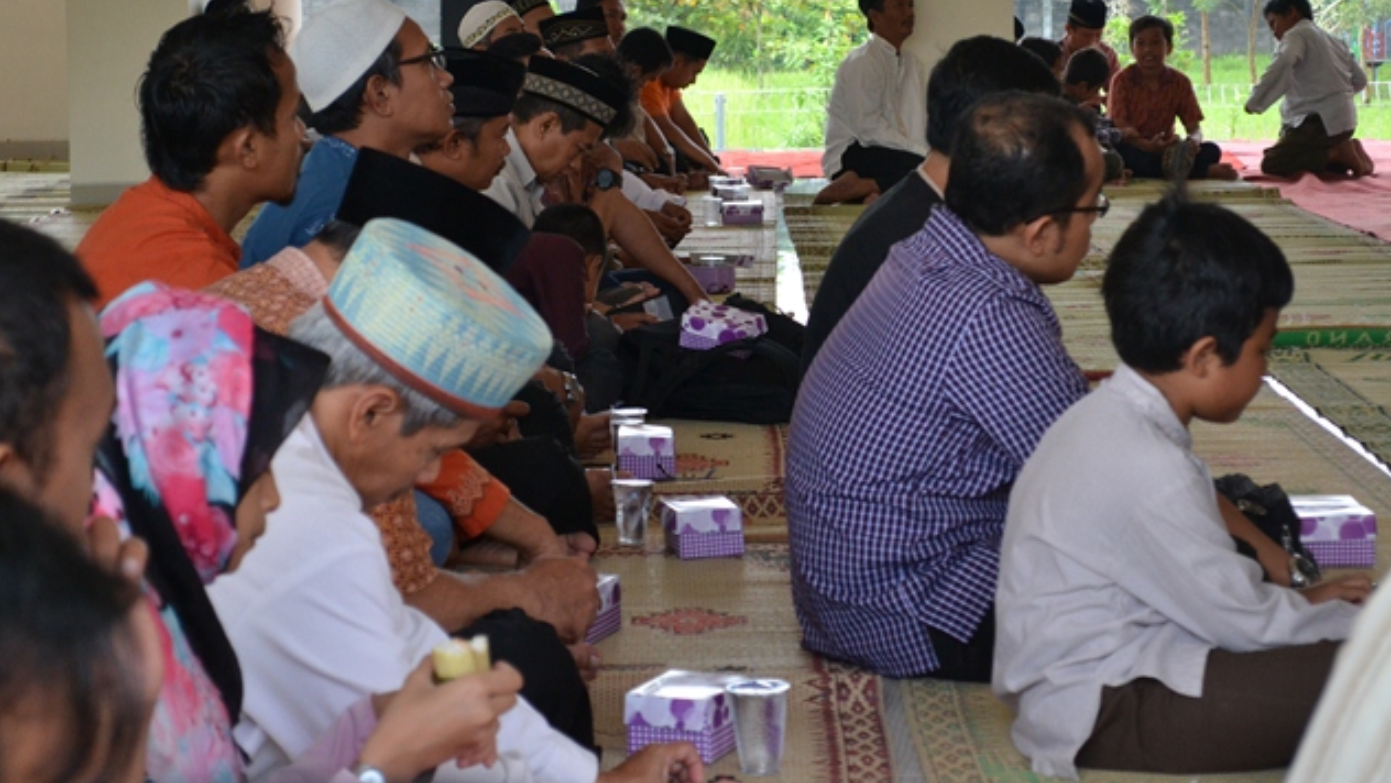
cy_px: 322
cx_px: 696
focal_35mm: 88
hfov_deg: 24.3
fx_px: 3230
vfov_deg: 13.8
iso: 1600
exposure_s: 1/400
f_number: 6.3
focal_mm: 55
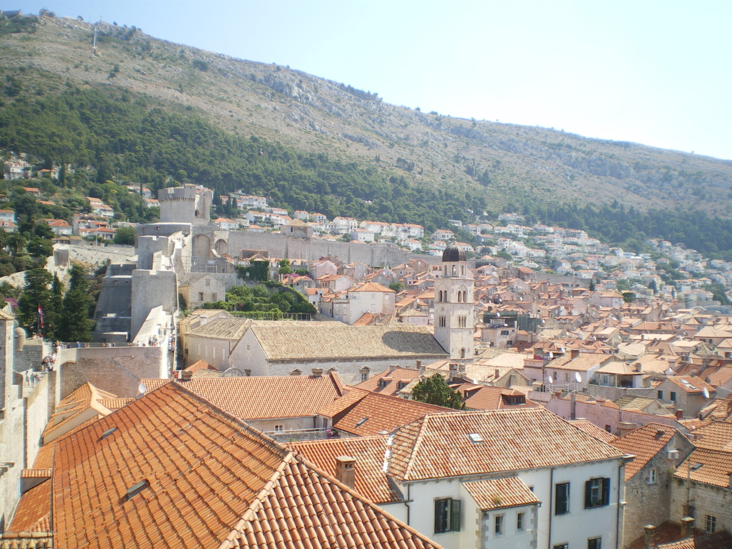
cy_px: 274
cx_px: 366
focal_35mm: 36
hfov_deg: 51.4
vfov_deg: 39.7
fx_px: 761
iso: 50
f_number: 4.6
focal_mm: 6.3
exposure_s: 1/250
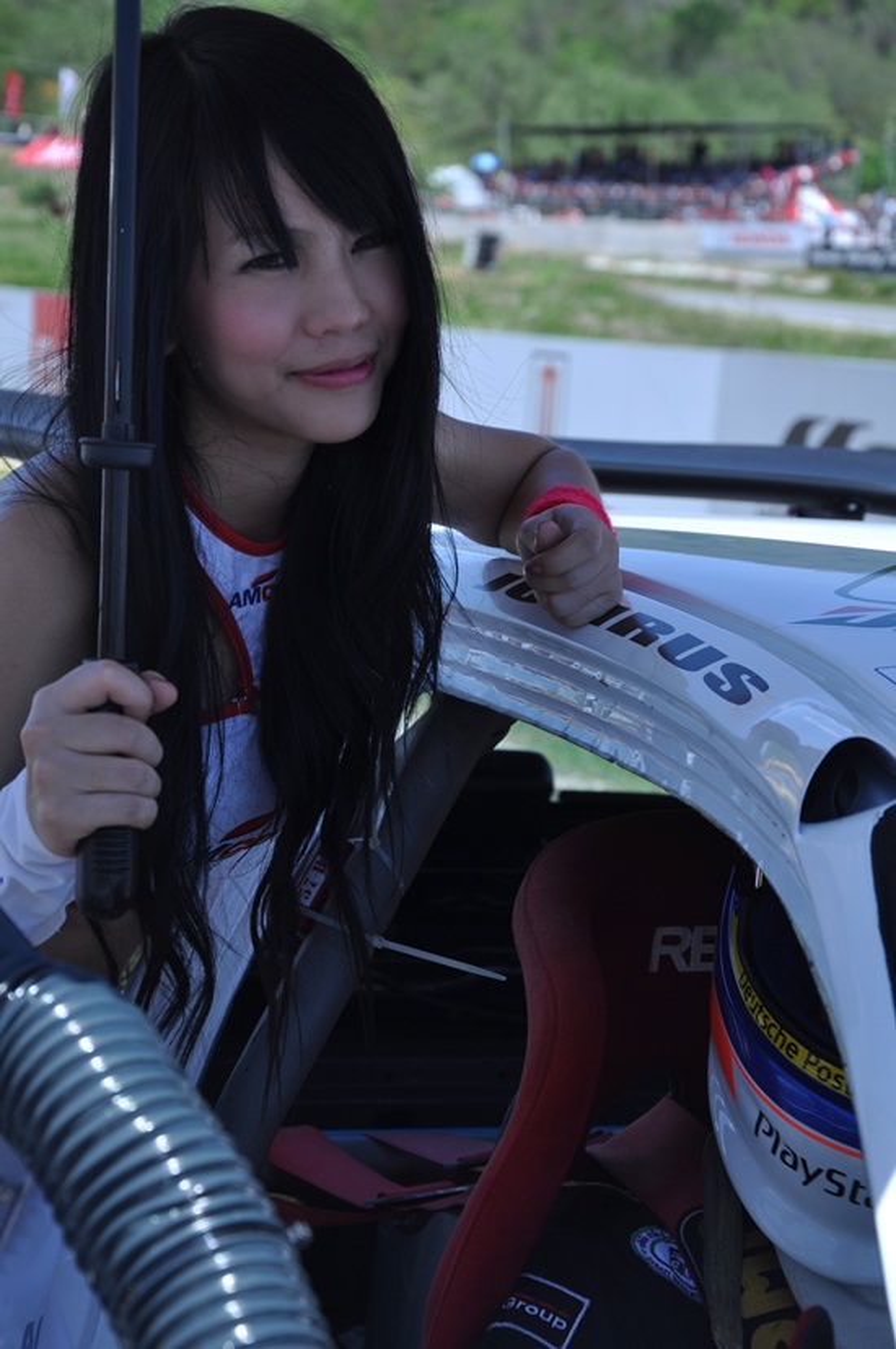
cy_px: 674
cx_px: 448
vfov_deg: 21.9
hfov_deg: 14.7
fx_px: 3480
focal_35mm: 93
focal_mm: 62
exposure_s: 1/125
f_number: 7.1
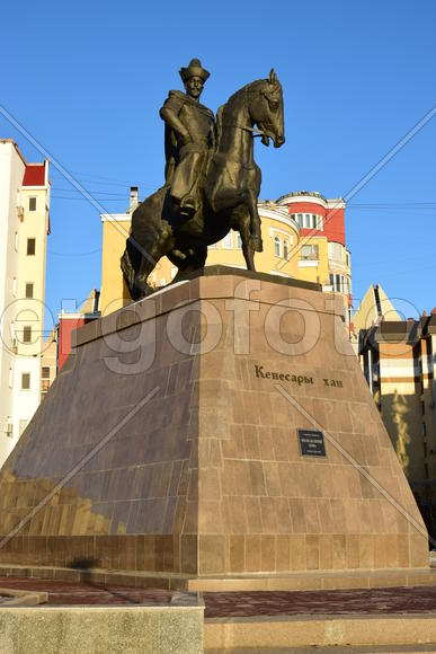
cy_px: 327
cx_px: 218
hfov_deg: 28.1
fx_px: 871
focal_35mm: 48
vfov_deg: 41.1
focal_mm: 32
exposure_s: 1/125
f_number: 9
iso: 100
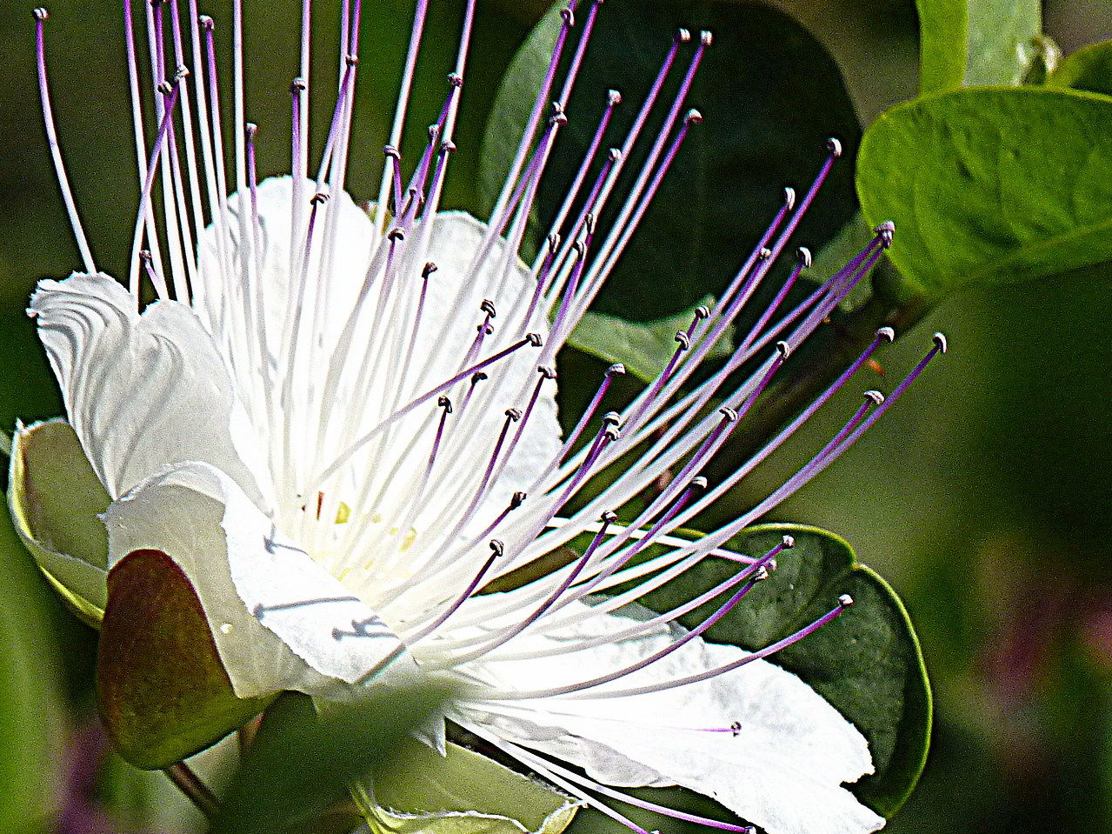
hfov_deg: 2.2
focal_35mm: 912
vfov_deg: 1.6
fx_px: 29294
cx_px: 766
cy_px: 607
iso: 160
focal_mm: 86.4
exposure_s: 1/800
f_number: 6.3
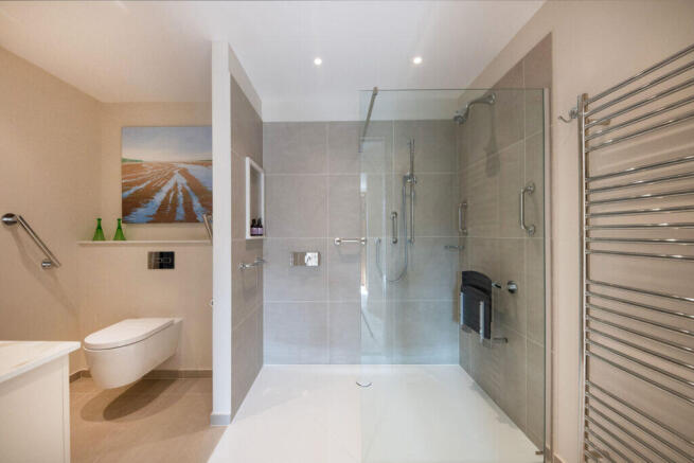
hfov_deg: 112.6
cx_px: 347
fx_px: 231
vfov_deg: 90.0
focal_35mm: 12
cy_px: 232
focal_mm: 12
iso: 400
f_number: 8
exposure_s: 1/15
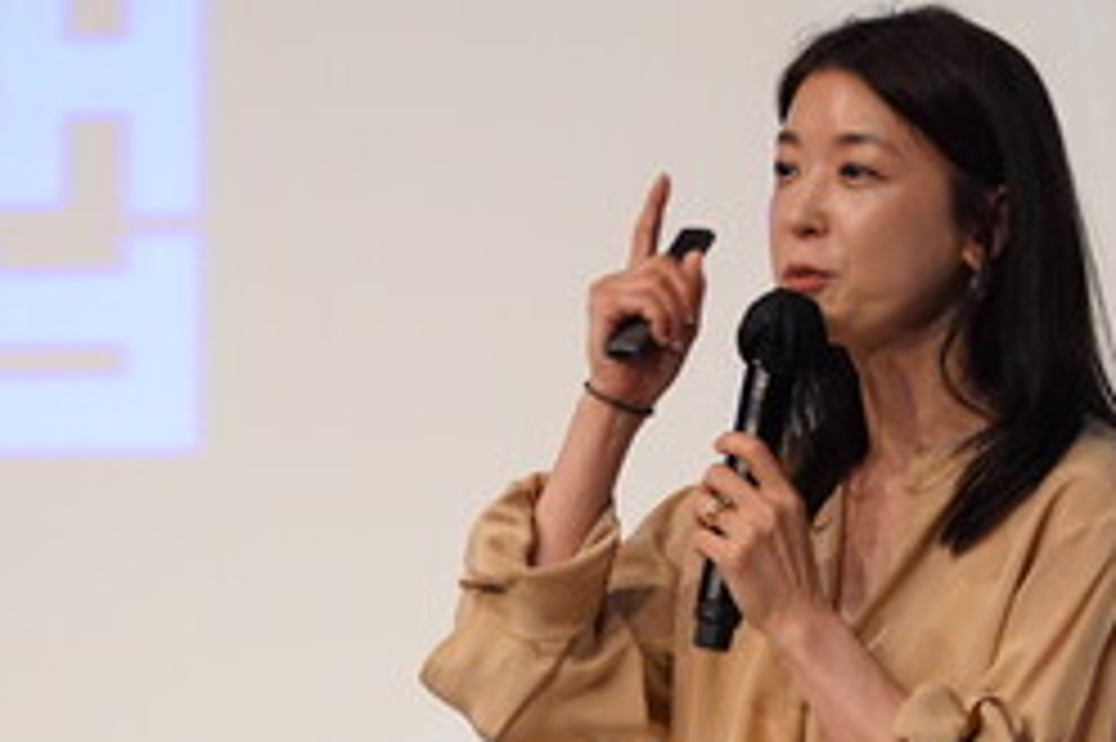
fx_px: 14994
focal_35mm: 484
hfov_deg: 4.3
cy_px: 558
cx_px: 549
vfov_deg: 2.8
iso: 4000
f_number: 2.8
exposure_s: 1/250
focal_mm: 200
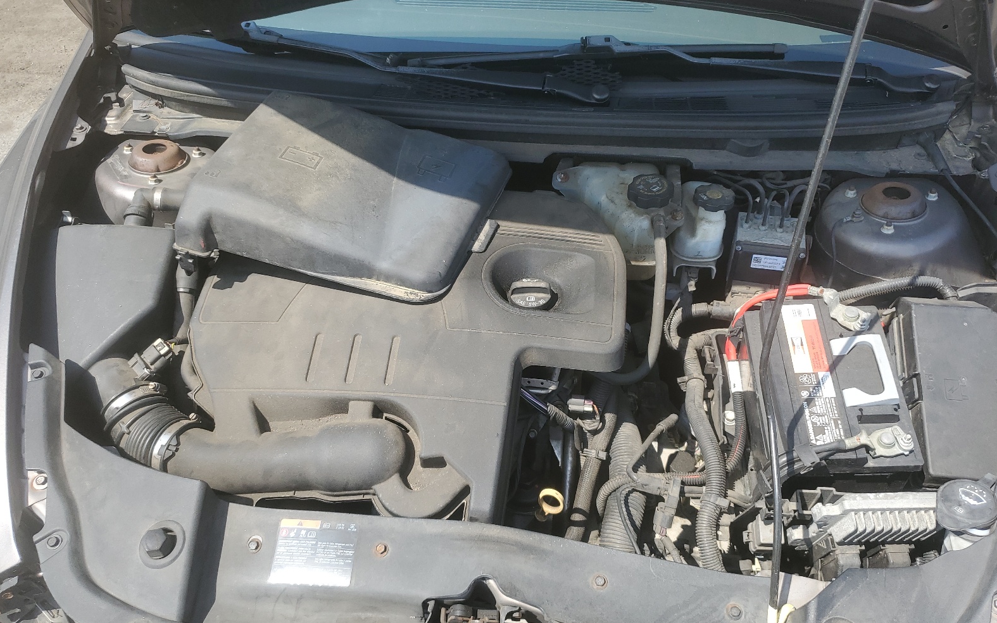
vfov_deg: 44.5
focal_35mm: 28
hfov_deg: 66.5
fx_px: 761
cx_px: 501
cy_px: 339
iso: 50
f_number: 1.5
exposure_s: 1/1250
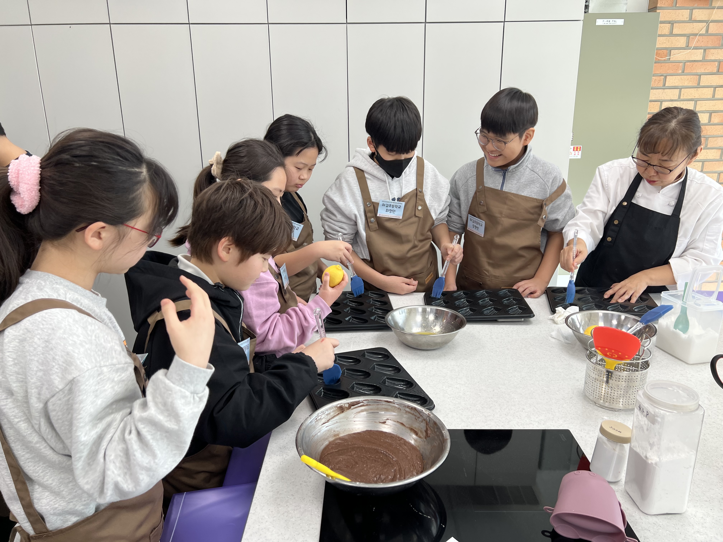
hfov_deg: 67.3
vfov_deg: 53.1
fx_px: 543
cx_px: 362
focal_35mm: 26
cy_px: 271
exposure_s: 1/121
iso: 32
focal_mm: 5.7
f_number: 1.5
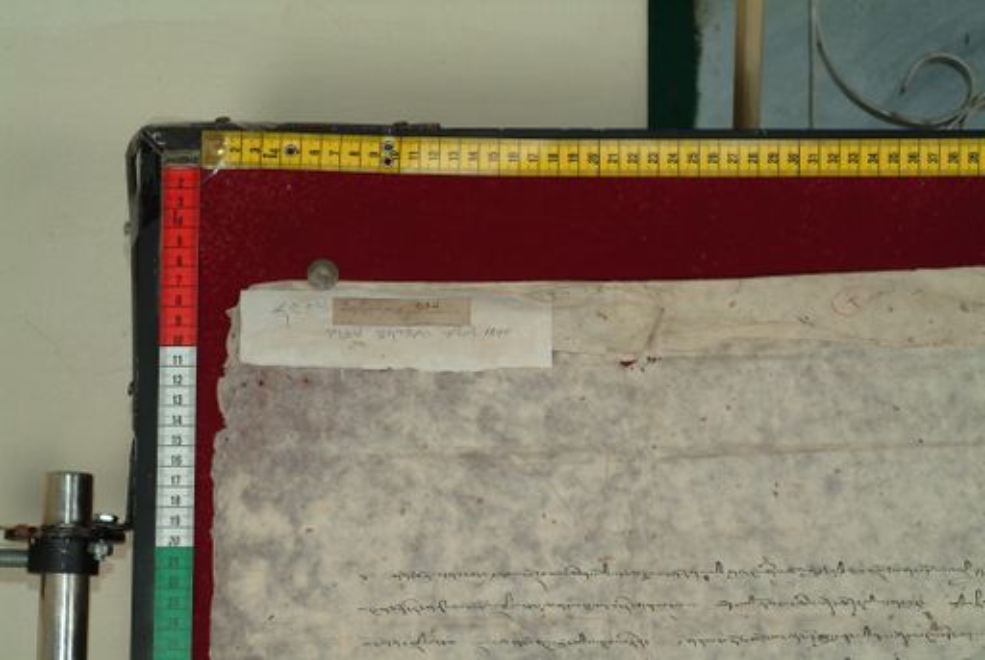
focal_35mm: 88
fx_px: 2425
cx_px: 492
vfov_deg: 15.5
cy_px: 330
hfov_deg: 23.0
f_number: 13
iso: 160
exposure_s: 1/20
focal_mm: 59
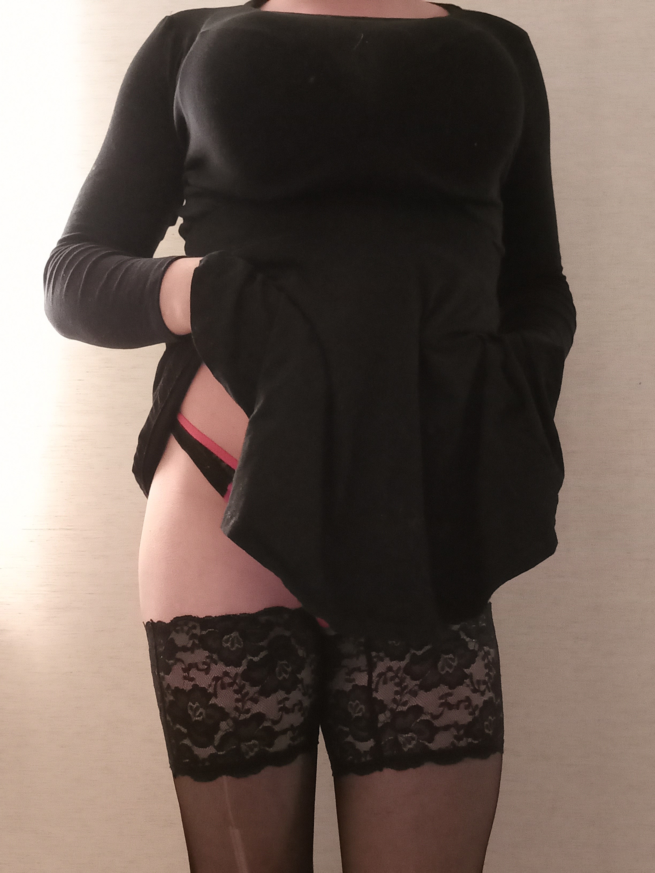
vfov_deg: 58.4
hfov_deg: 45.4
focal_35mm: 31
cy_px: 436
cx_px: 328
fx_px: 782
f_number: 2.2
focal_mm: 3.75
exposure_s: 1/16
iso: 1250
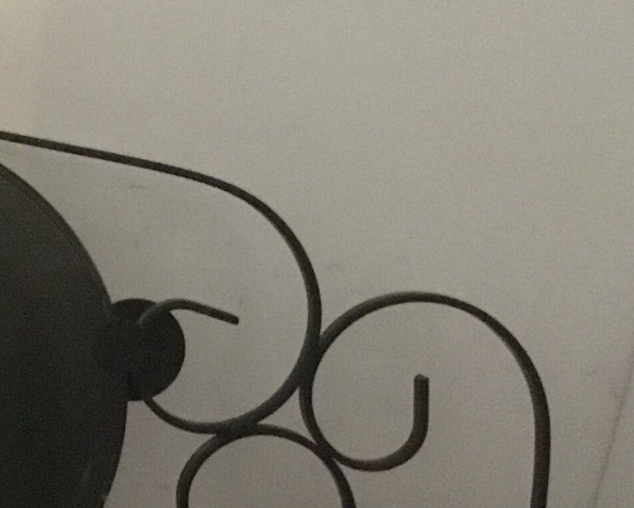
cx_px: -123
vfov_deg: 14.6
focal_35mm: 104
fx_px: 1951
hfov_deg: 17.6
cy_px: 498
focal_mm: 3.3
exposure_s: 1/17
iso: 800
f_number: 2.4
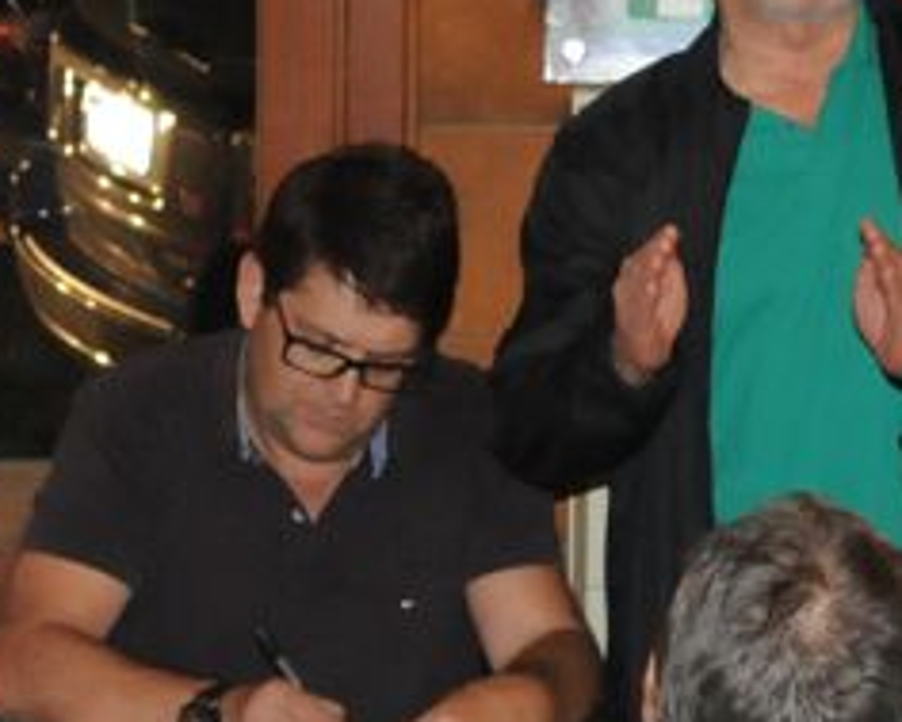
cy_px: 384
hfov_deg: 7.7
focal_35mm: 250
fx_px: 6687
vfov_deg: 6.2
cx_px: 218
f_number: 5.6
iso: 1600
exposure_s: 1/60
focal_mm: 35
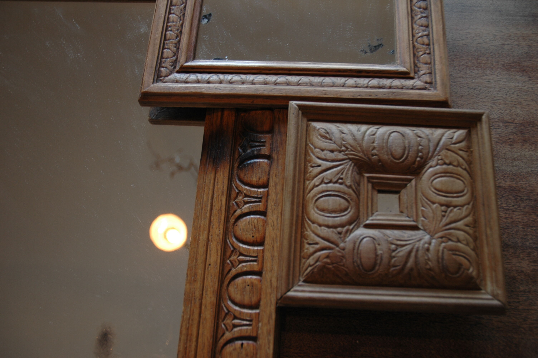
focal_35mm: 38
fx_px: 560
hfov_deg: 51.3
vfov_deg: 35.4
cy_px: 179
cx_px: 269
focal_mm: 25
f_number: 3.8
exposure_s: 1/13
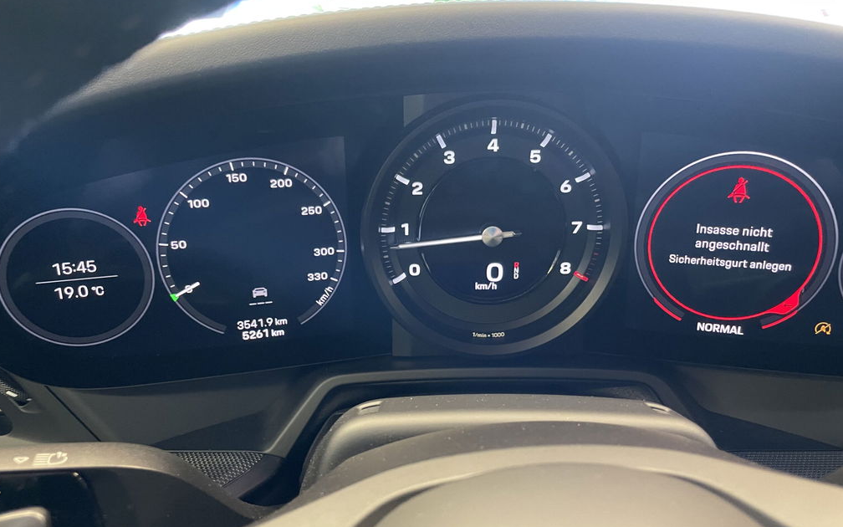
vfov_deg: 44.4
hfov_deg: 66.5
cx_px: 416
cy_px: 303
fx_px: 643
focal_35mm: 28
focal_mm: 4.2
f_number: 1.6
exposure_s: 1/25
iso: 500
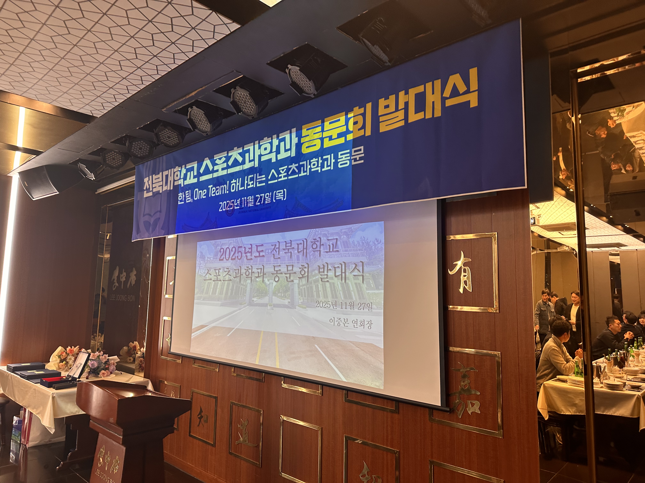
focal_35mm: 24
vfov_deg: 56.8
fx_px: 447
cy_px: 242
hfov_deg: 71.6
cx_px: 322
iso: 125
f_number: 1.78
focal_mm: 6.86
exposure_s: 1/120
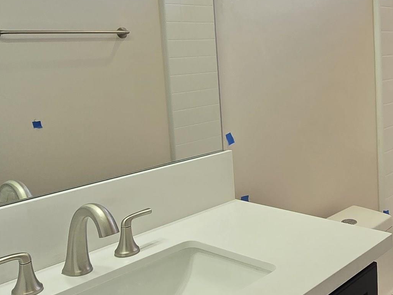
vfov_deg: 36.4
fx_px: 443
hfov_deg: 42.8
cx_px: 371
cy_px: 93
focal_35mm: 39
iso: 80
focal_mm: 2.2
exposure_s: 1/120
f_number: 2.2
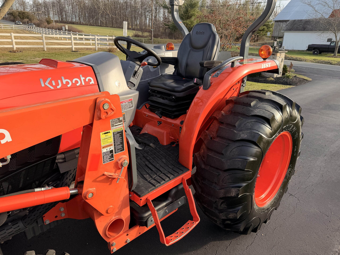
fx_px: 236
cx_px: 170
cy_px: 128
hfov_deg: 71.6
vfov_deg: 56.8
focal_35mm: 24
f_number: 1.78
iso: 80
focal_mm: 6.76
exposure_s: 1/868
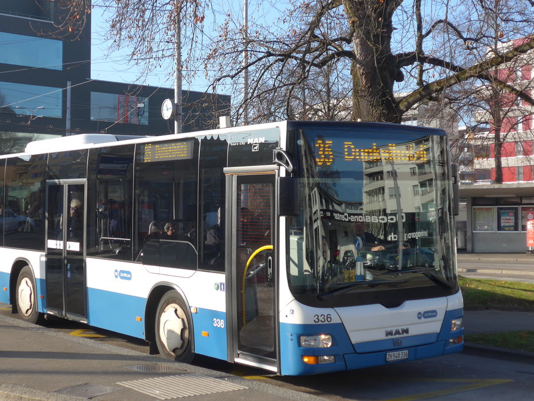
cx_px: 218
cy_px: 188
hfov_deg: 32.6
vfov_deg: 24.8
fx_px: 910
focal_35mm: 59
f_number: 2.8
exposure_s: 1/640
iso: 80
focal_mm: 9
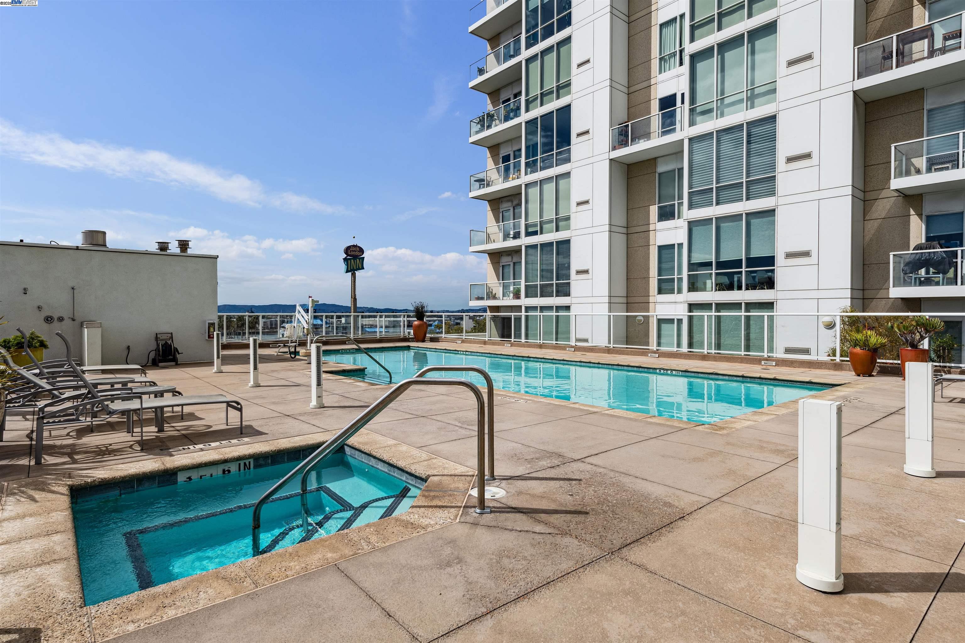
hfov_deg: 86.9
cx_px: 482
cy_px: 322
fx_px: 509
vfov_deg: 64.6
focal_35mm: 19
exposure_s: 1/500
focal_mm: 19
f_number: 11
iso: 64
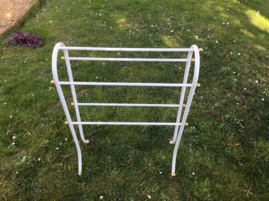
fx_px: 241
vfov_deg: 45.4
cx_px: 134
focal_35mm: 31
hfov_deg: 58.4
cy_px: 100
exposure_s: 1/100
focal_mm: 3.3
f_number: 2.4
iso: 32
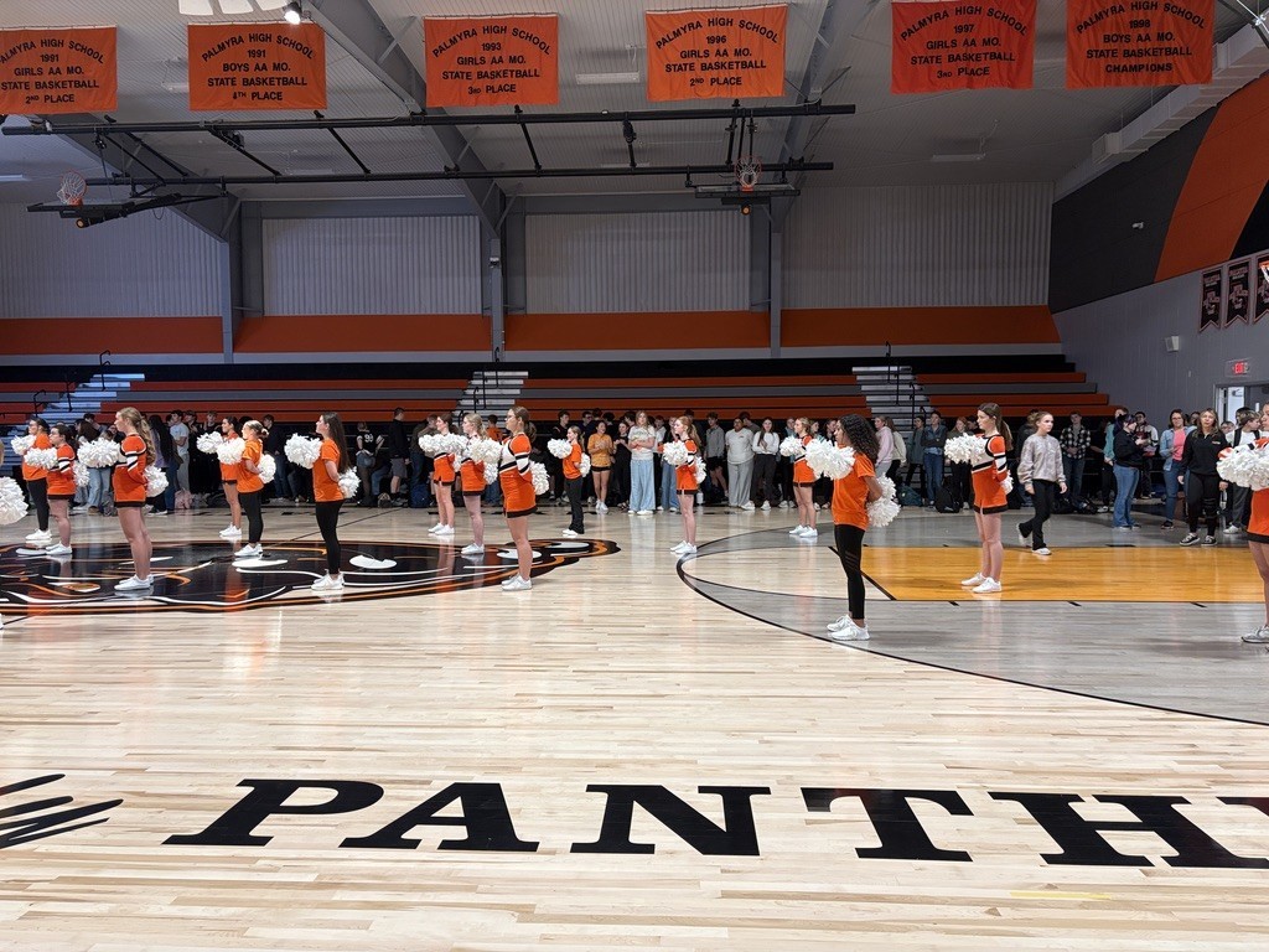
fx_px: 953
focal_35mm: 26
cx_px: 634
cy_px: 476
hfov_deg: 67.3
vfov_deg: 53.1
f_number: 1.6
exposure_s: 1/60
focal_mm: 5.96
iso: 160
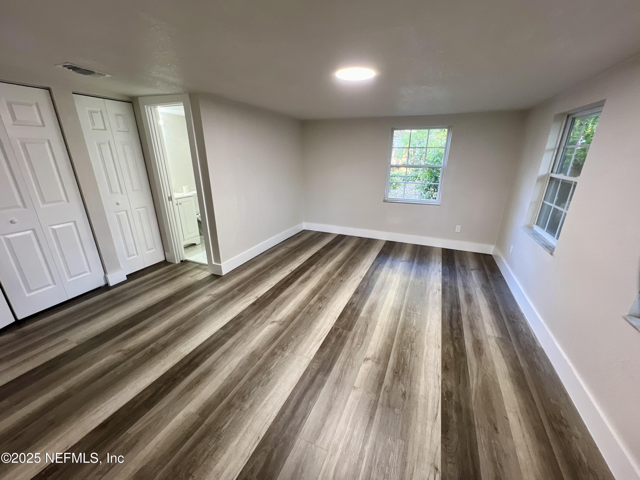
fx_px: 240
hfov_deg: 106.2
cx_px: 320
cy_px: 240
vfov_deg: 89.9
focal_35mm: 13
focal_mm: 1.57
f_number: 1.8
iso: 100
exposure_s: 1/30
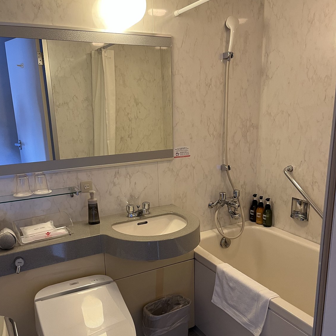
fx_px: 340
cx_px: 167
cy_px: 192
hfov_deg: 52.5
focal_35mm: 31
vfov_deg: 52.3
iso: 200
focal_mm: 5.1
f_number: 1.6
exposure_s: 1/60
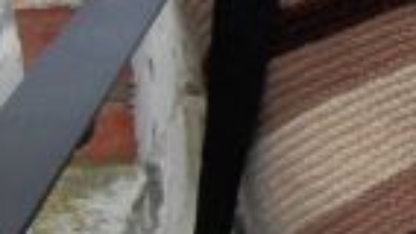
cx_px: 1102
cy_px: -263
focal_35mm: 204
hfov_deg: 9.1
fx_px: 2251
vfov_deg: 5.8
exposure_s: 1/500
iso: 1600
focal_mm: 23
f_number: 11
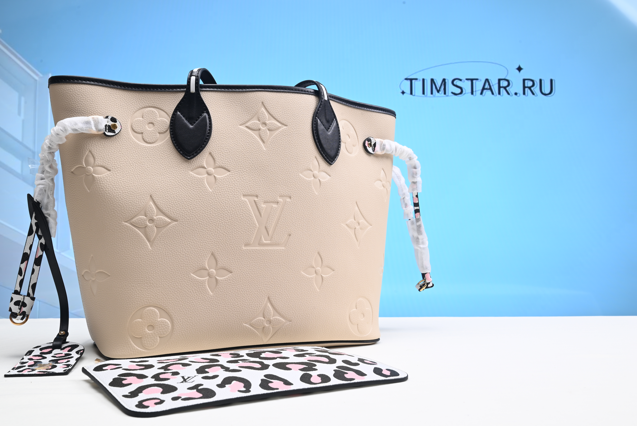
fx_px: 637
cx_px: 318
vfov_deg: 36.9
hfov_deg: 53.1
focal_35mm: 36
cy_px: 213
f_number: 16
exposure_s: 1/2
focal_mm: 36
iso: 100
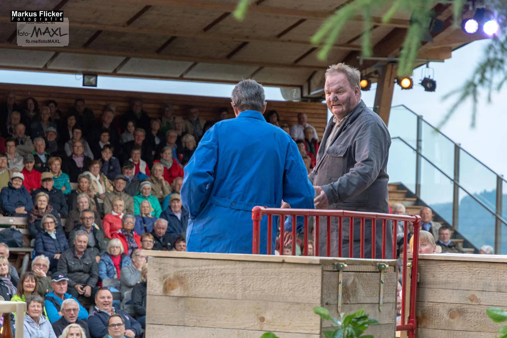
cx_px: 254
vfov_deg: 11.4
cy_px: 169
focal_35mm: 120
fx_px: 1690
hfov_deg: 17.1
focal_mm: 80
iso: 1000
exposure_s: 1/250
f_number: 4
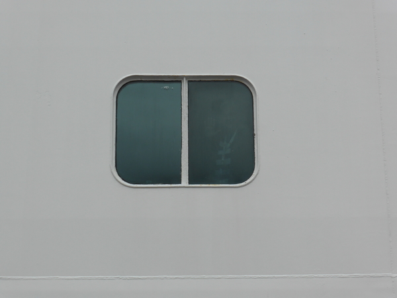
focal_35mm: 79
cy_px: 149
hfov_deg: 24.7
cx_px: 198
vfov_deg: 18.7
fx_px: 906
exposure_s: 1/400
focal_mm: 14.2
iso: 100
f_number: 5.1
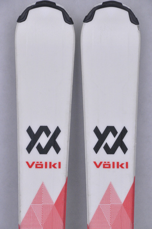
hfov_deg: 8.7
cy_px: 114
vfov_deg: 13.1
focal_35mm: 158
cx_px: 76
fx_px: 1000
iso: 3200
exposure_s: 1/125
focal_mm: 105
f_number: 9.5
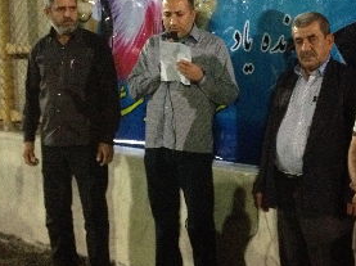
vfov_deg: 18.2
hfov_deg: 24.0
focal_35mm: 81
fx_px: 832
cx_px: 235
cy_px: 126
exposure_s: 1/15
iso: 800
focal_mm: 4.28
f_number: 2.4
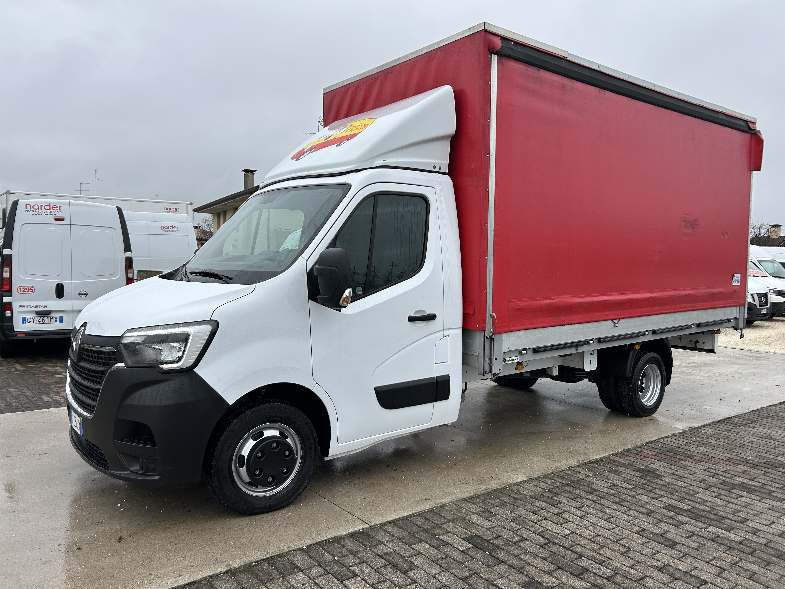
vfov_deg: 53.1
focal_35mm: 26
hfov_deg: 67.3
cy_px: 294
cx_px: 392
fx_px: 590
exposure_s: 1/887
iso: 50
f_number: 1.5
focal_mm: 5.7
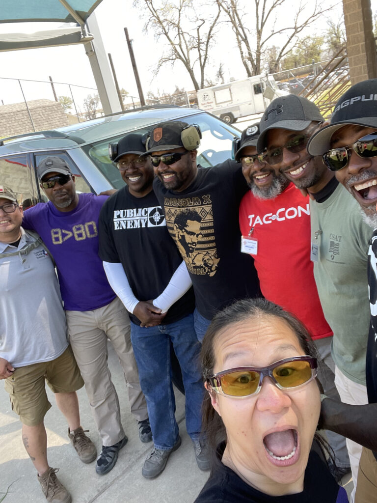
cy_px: 252
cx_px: 188
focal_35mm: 30
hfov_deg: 46.8
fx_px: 436
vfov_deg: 60.0
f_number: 2.2
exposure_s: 1/121
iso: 40
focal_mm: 2.71
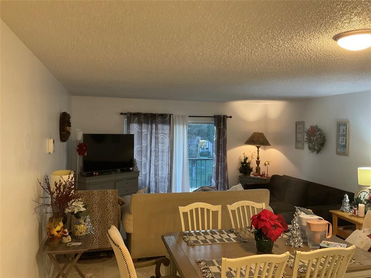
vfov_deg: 48.2
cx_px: 186
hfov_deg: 61.7
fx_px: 311
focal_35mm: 29
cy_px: 139
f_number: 1.8
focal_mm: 3
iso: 250
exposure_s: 1/60
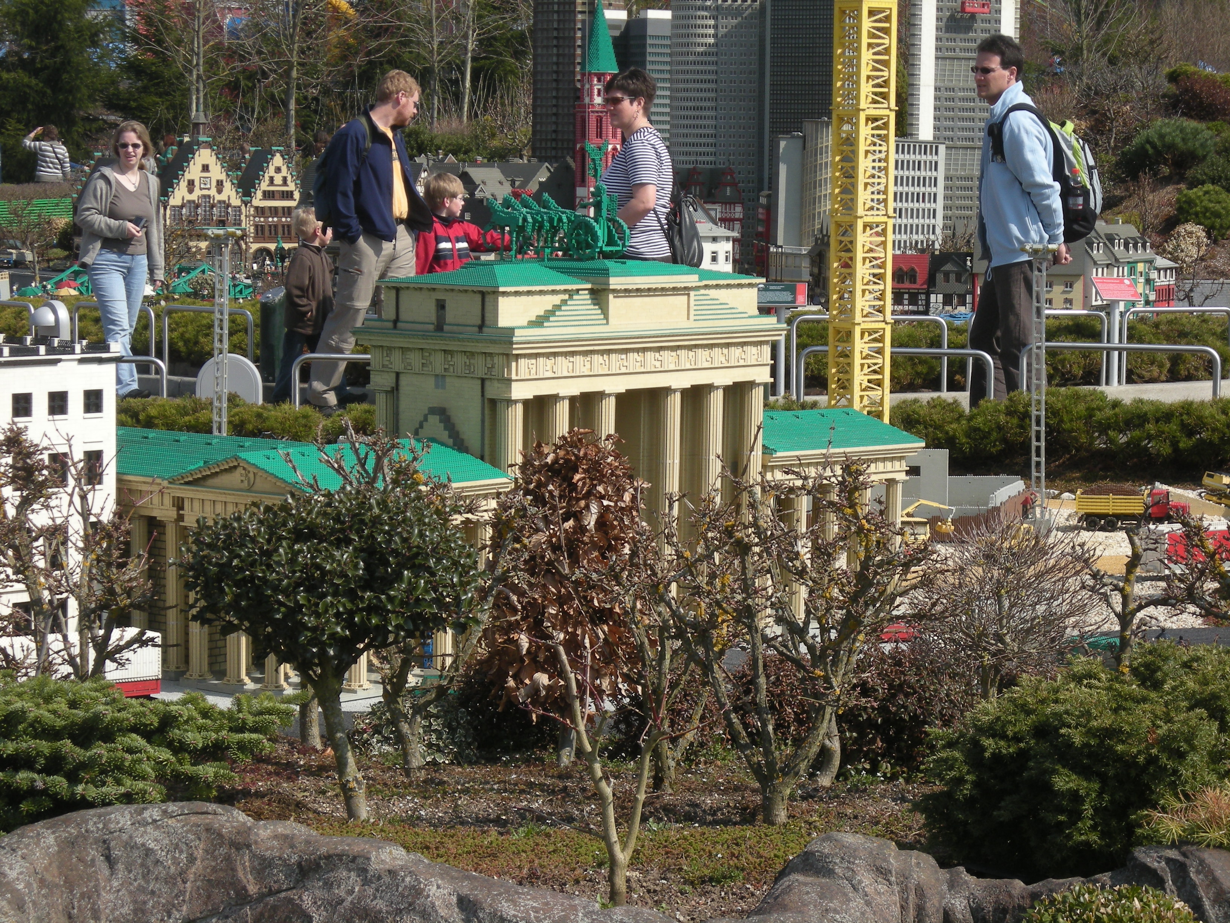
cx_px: 615
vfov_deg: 14.1
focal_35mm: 105
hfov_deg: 18.7
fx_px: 3731
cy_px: 462
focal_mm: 17.1
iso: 64
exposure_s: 1/443
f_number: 4.7
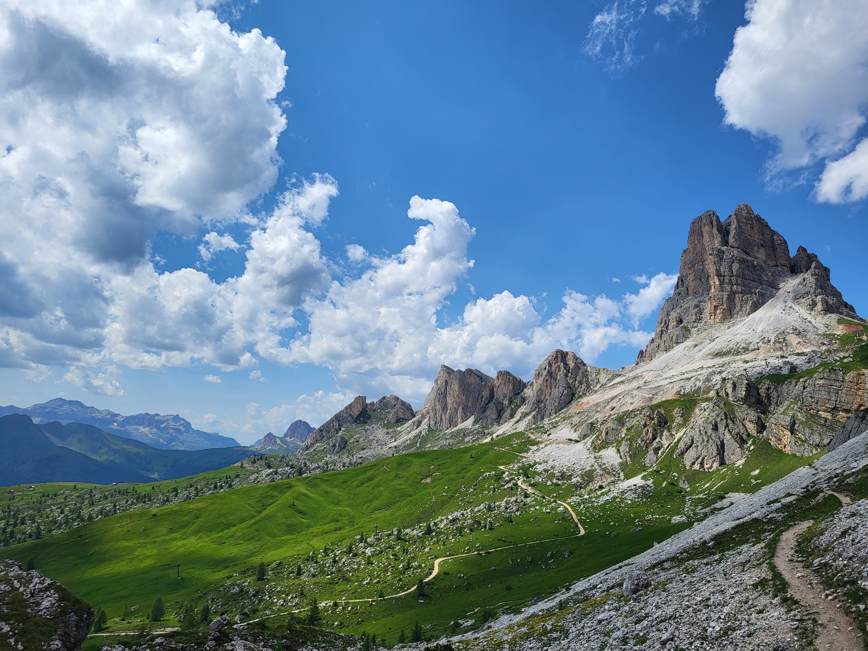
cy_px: 326
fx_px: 652
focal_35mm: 26
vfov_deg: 53.1
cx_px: 434
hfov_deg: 67.3
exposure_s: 1/4654
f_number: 1.8
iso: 40
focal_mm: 5.4
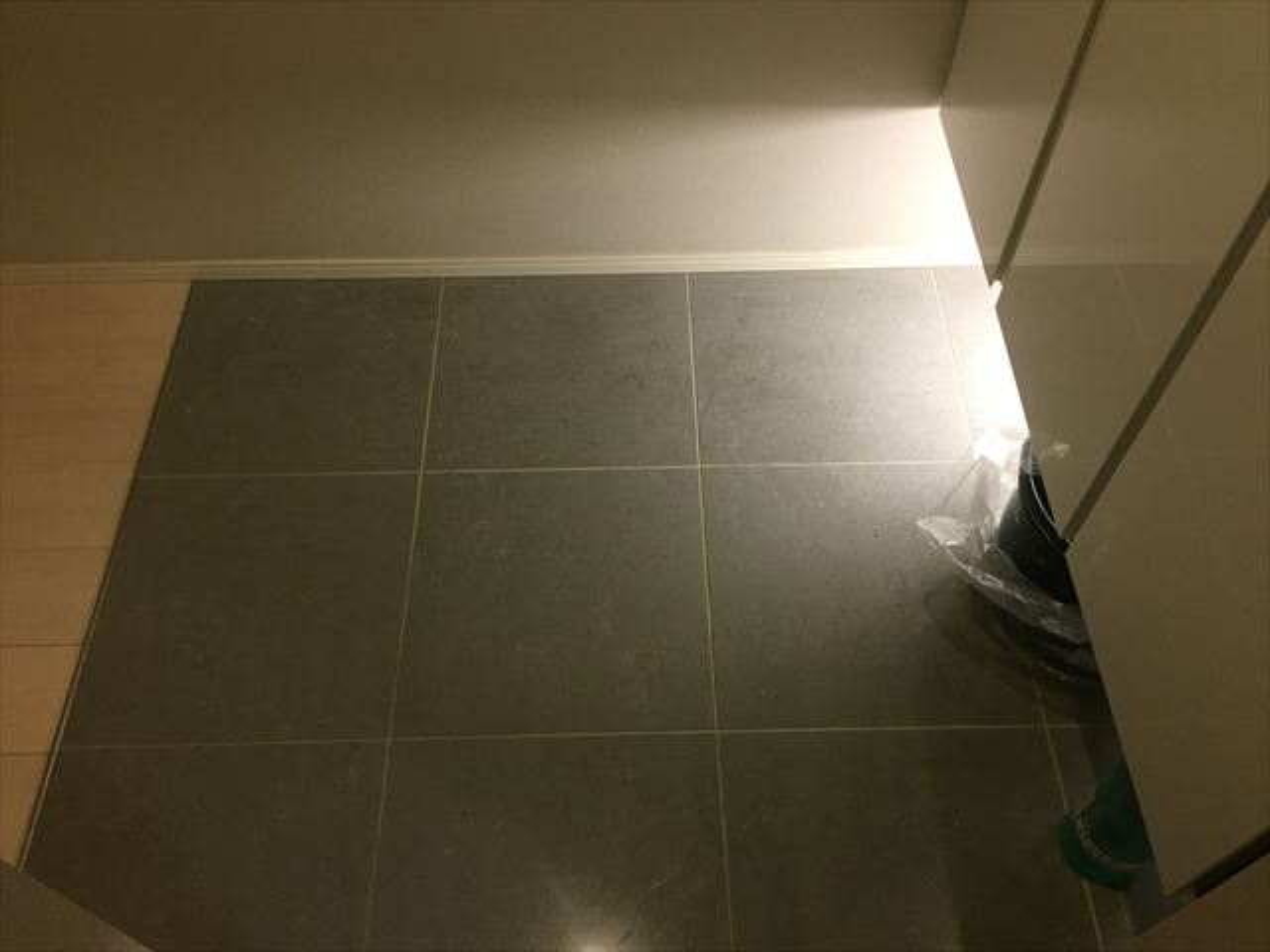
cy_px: 476
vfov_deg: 48.2
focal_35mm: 29
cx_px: 635
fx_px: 1064
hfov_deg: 61.7
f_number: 2.2
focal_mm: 4.15
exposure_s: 1/33
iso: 200
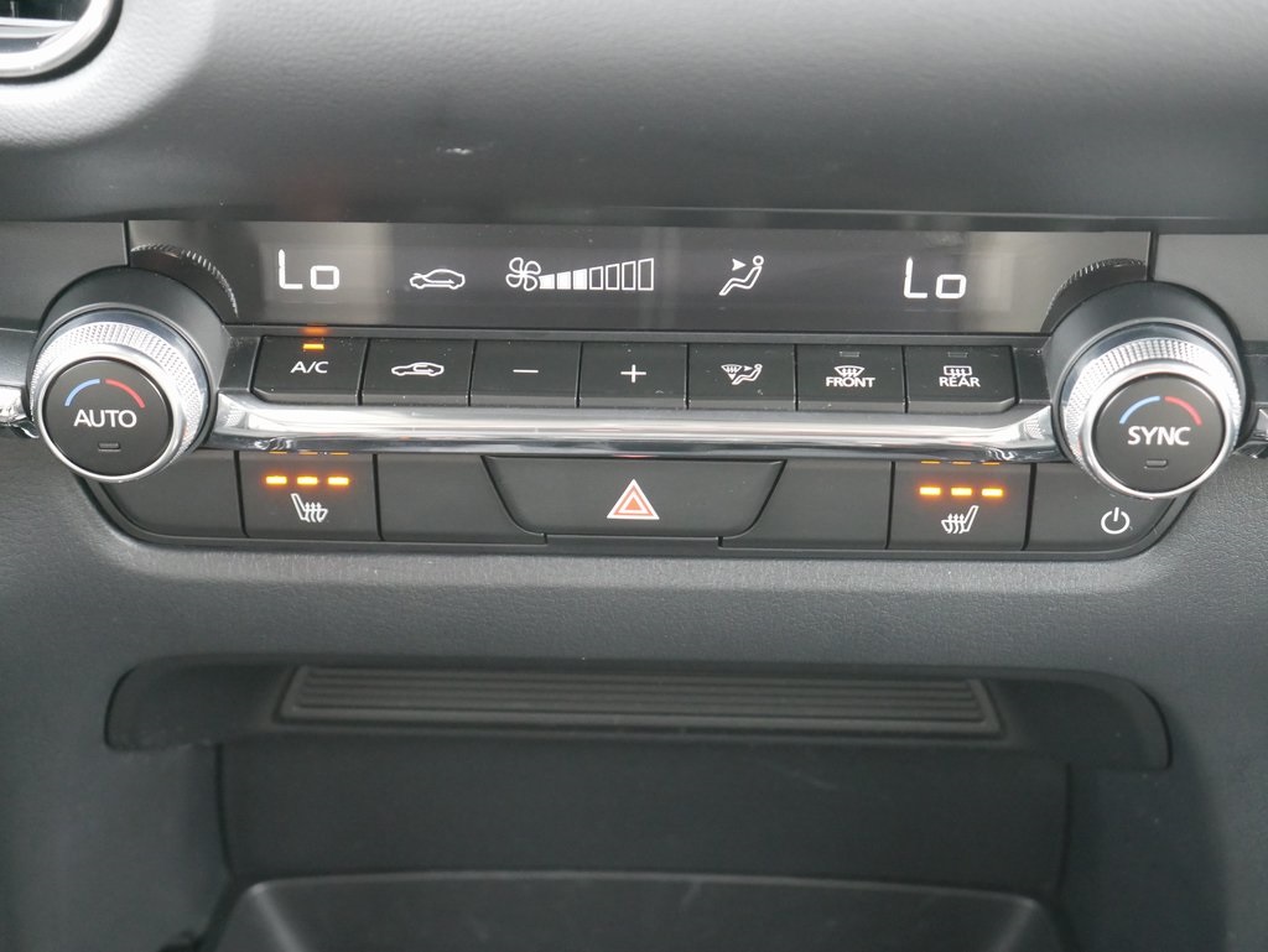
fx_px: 2565
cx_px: 634
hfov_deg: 27.8
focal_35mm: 70
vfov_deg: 21.0
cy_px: 476
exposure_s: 1/50
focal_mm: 35
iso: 3200
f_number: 5.5
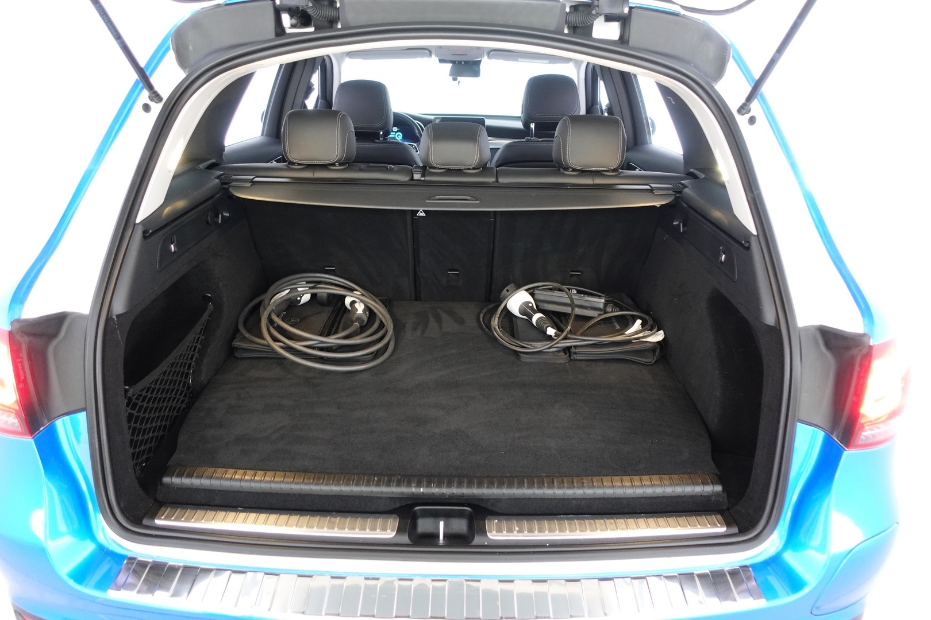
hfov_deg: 73.7
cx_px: 466
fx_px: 621
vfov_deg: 53.1
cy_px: 310
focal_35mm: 24
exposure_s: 1/20
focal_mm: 9.4
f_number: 1.8
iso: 800
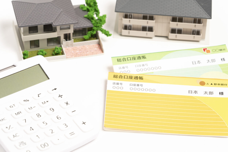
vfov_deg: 11.0
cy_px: 76
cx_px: 114
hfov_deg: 16.4
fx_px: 792
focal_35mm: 125
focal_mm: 125
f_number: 8
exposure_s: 1/50
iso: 640
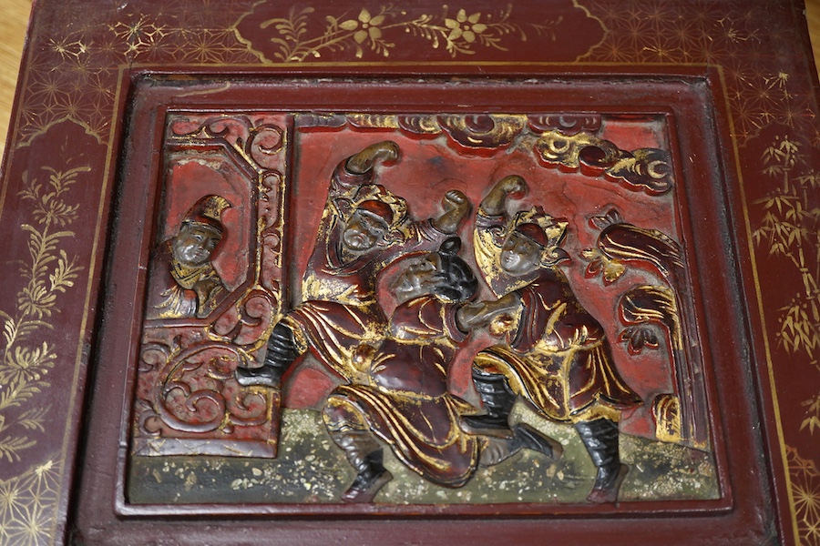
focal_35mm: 45
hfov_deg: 43.6
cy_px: 273
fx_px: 1025
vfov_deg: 29.9
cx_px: 410
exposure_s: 1/125
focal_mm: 30
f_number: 3.5
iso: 1250
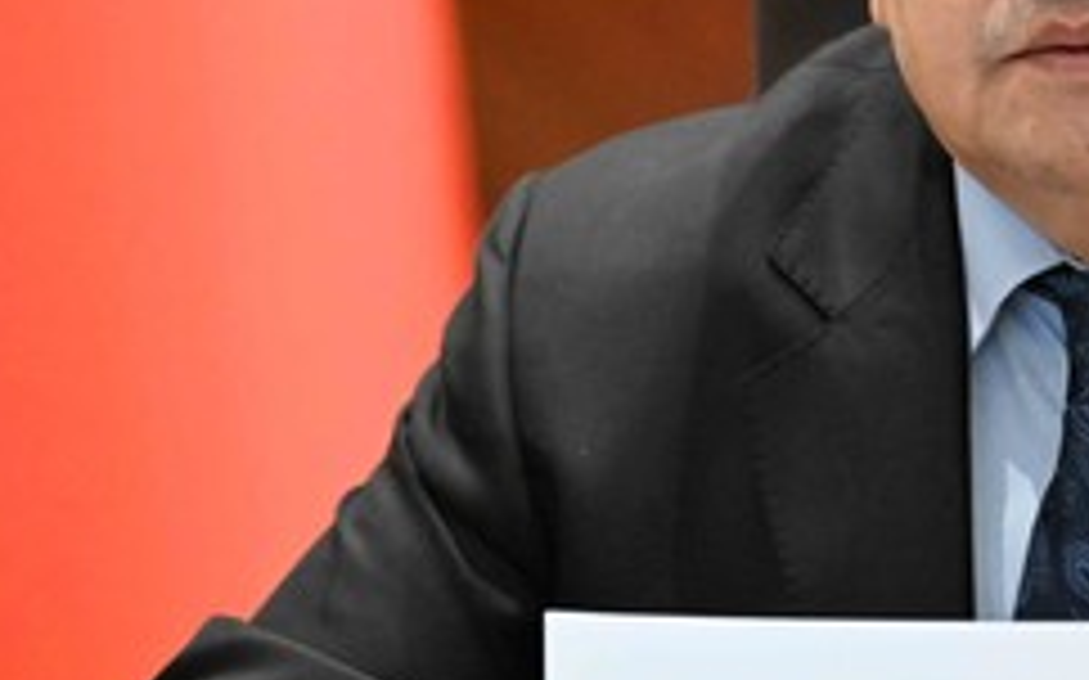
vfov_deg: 1.8
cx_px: 932
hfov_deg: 2.9
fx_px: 21240
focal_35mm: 716
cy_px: 52
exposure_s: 1/200
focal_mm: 340
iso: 16000
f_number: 5.3
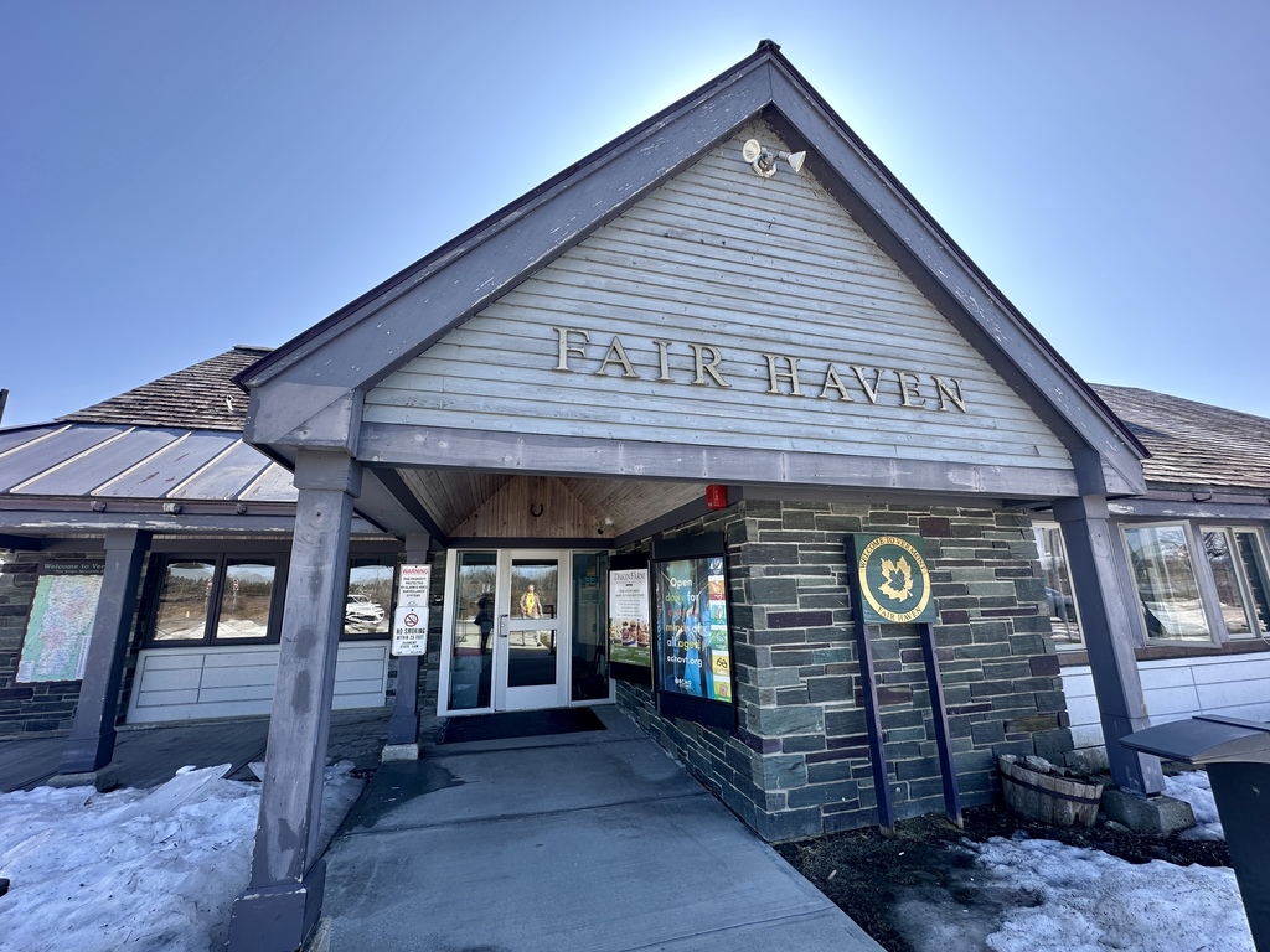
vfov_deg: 85.7
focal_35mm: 14
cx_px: 635
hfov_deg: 102.1
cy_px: 476
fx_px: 514
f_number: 2.2
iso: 40
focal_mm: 2.22
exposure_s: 1/288
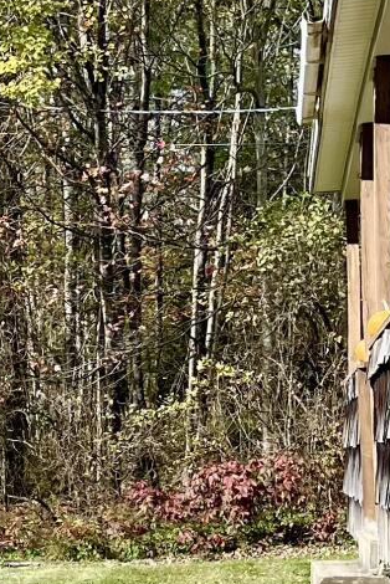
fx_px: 1866
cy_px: 529
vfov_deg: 17.5
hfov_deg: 10.7
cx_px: -455
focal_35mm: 115
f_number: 1.6
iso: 50
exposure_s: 1/1238
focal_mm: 5.1
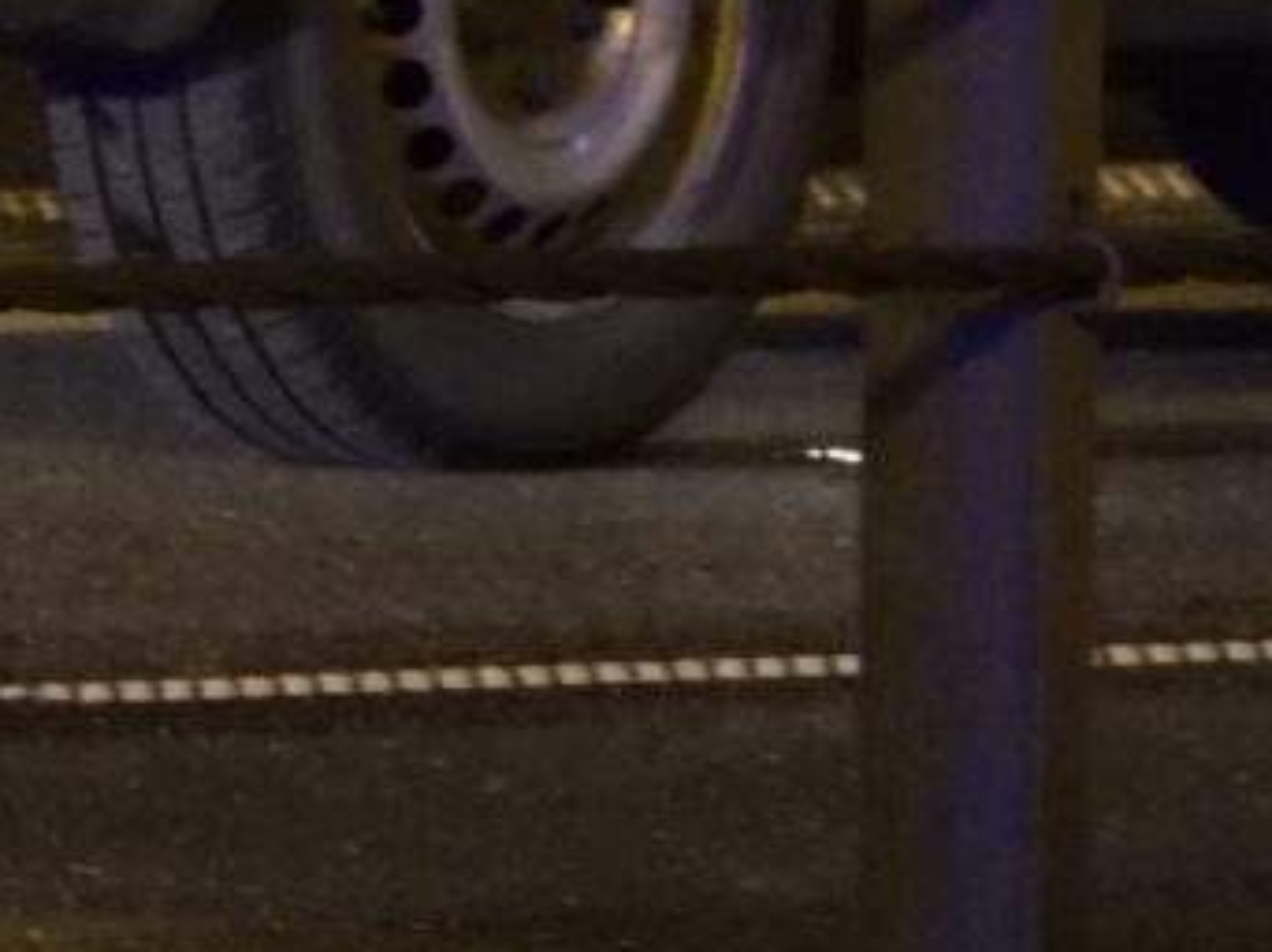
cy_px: -402
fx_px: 55044
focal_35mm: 1499
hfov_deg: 1.3
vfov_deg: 1.0
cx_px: -539
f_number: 5
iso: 1600
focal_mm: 89.9
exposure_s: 1/5
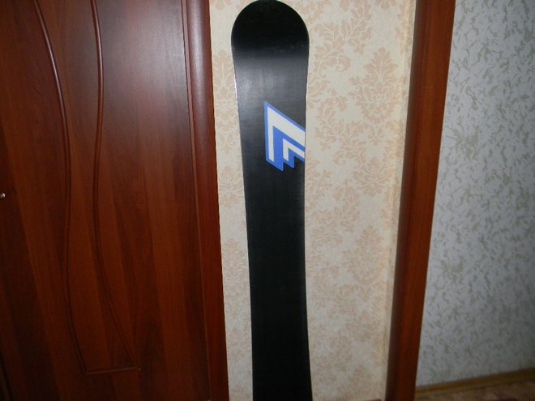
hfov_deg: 63.4
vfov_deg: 49.7
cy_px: 200
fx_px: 433
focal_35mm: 28
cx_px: 268
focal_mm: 5
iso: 200
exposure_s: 1/26
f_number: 3.5
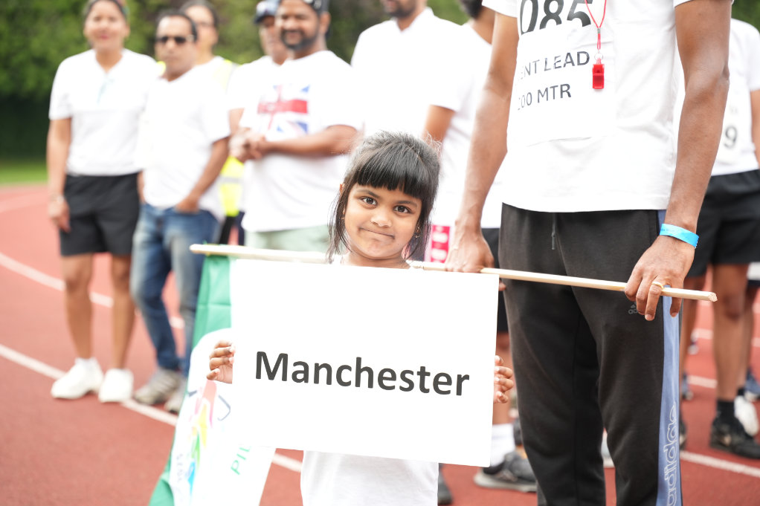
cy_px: 253
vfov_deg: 19.5
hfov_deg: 28.8
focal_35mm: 70
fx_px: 1477
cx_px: 380
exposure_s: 1/400
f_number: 2.8
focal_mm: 70
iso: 400
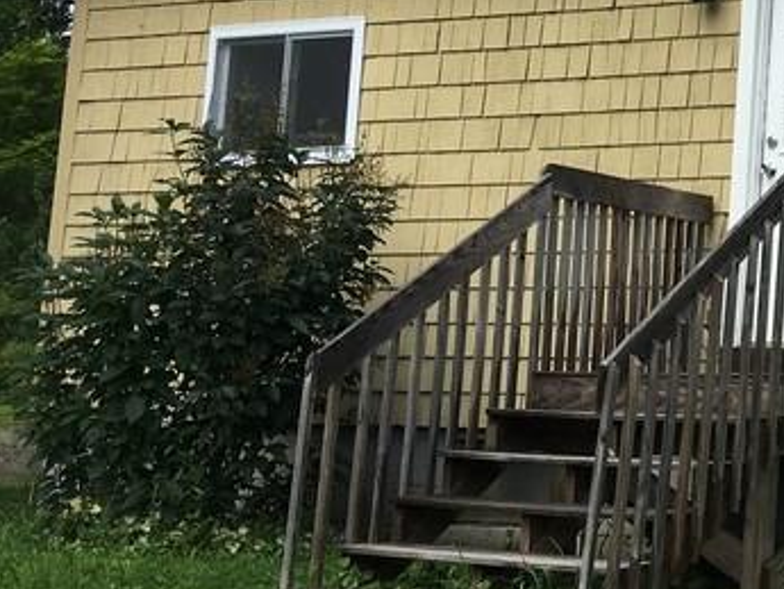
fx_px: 1948
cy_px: 173
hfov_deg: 20.5
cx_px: 1052
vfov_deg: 17.1
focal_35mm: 86
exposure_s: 1/1479
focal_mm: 4.15
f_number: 2.2
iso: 25
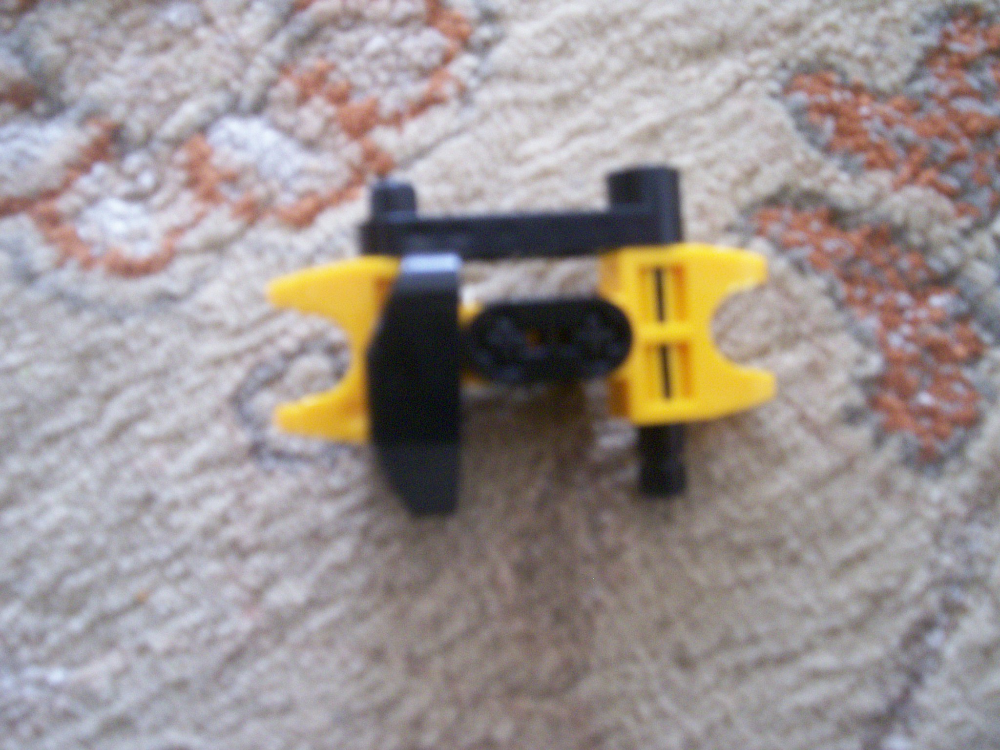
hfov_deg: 51.4
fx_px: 1040
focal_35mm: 36
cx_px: 500
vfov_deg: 39.7
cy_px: 375
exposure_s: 1/10.2
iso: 200
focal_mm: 5.9
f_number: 4.5
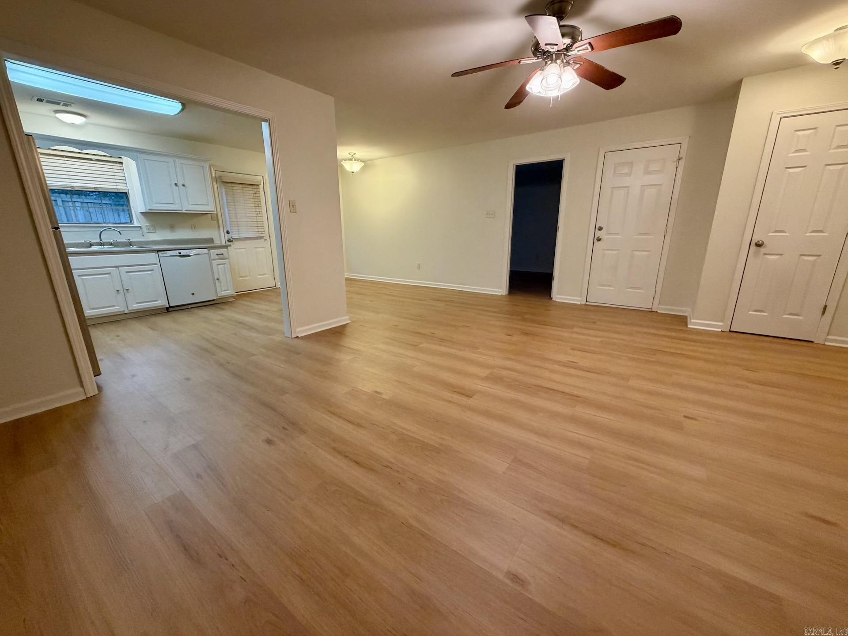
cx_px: 424
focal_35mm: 14
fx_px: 343
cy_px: 318
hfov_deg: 102.1
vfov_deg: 85.7
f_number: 2.2
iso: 250
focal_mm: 2.22
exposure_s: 1/60
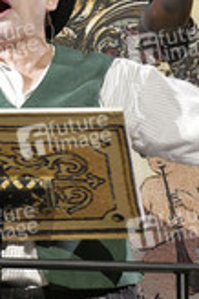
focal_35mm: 550
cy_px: 91
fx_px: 4570
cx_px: 16
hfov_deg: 2.5
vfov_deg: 3.8
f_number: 5
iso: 3200
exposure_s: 1/250
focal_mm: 200
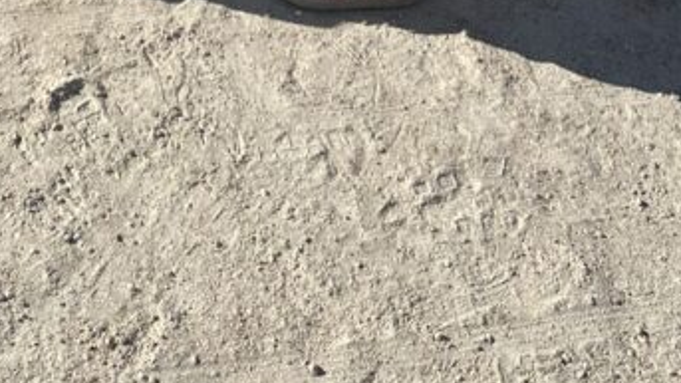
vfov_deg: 12.6
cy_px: -488
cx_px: 208
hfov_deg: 27.0
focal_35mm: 78
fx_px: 1409
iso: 80
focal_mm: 6.86
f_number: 1.78
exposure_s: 1/6211
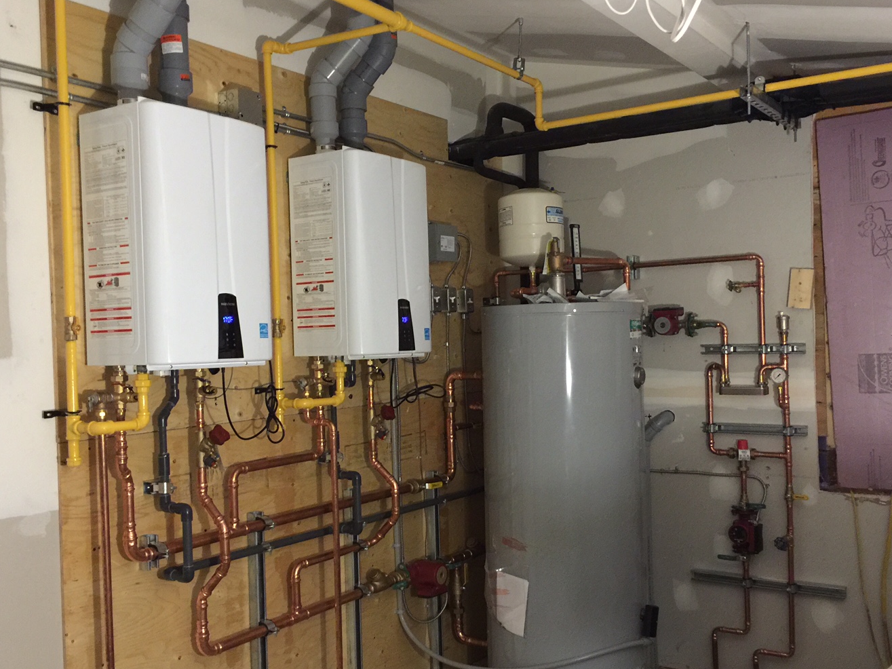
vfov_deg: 39.6
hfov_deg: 51.4
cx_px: 444
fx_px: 928
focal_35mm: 36
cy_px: 359
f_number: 2.2
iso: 100
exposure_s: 1/4
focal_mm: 4.15
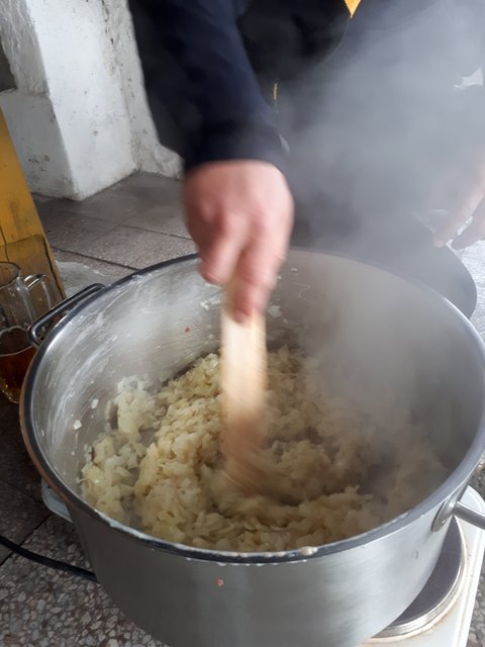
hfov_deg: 51.4
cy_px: 324
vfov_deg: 65.3
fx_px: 504
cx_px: 242
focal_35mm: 27
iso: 200
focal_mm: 3.6
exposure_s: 1/25
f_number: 1.9
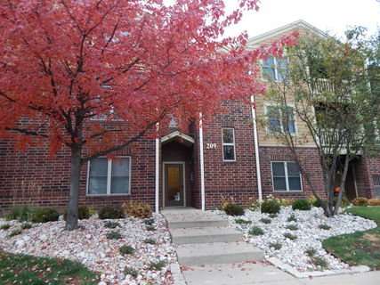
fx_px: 241
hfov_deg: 76.4
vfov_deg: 61.1
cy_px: 142
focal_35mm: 22
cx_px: 190
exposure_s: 1/30
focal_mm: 4
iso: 180
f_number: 3
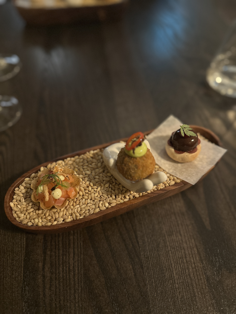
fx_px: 218
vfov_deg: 71.6
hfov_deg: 56.8
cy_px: 157
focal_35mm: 24
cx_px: 118
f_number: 1.78
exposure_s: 1/33
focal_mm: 6.86
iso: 800
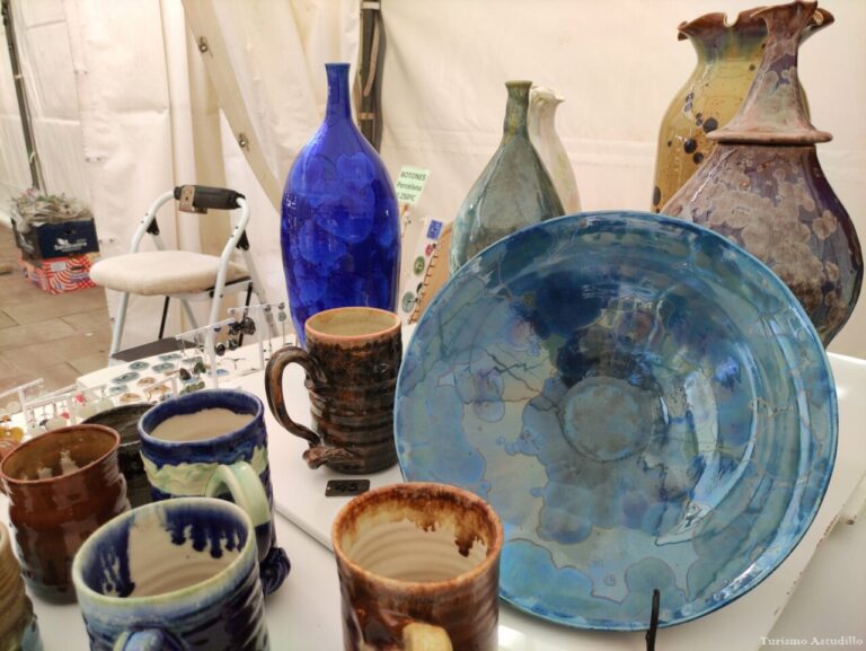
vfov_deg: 54.9
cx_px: 433
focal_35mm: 25
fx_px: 626
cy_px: 326
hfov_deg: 69.4
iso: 50
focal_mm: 5.43
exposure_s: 1/310
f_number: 1.89
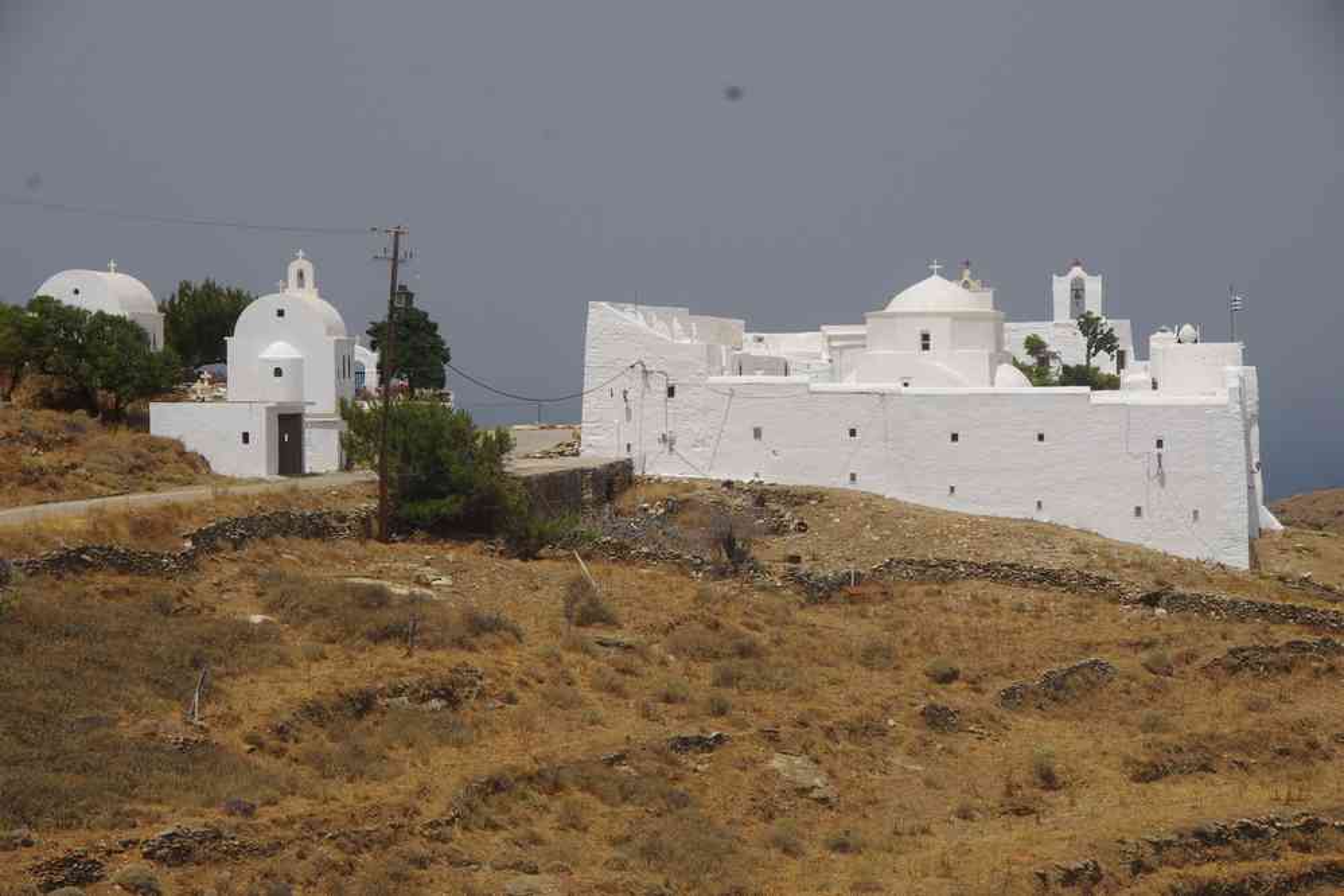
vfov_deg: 16.6
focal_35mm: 82
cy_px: 448
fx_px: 3080
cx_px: 672
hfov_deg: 24.6
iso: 200
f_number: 11
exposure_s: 1/160
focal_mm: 55
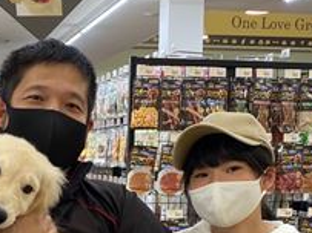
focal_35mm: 77
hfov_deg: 24.9
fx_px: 694
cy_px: 299
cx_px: 57
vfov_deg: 17.9
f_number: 1.8
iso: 64
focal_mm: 4.25
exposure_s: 1/60
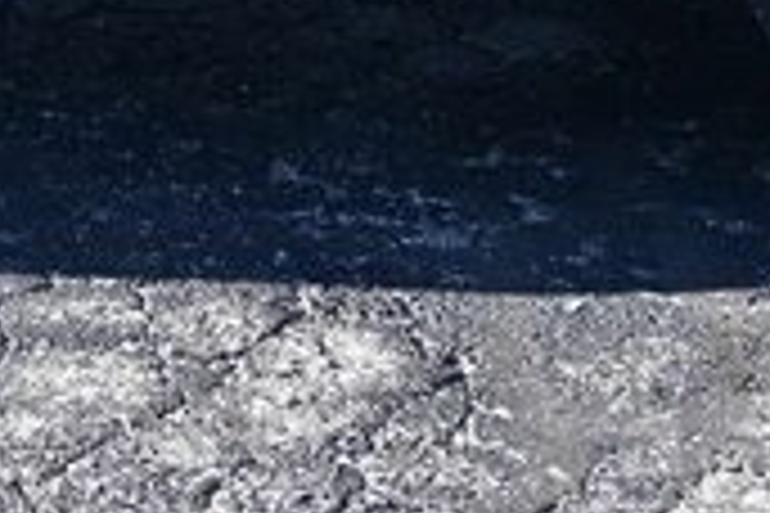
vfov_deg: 5.9
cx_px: -257
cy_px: -691
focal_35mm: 224
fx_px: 4790
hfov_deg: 9.0
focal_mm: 25
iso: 140
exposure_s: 1/250
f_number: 5.6
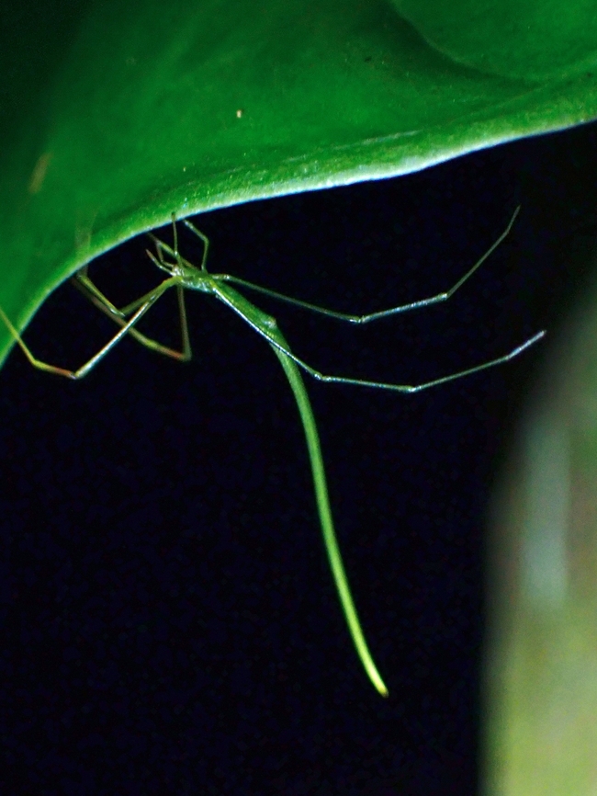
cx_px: 298
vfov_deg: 19.6
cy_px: 398
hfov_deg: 14.8
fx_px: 2298
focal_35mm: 100
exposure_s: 1/100
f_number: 14
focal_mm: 18
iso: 800
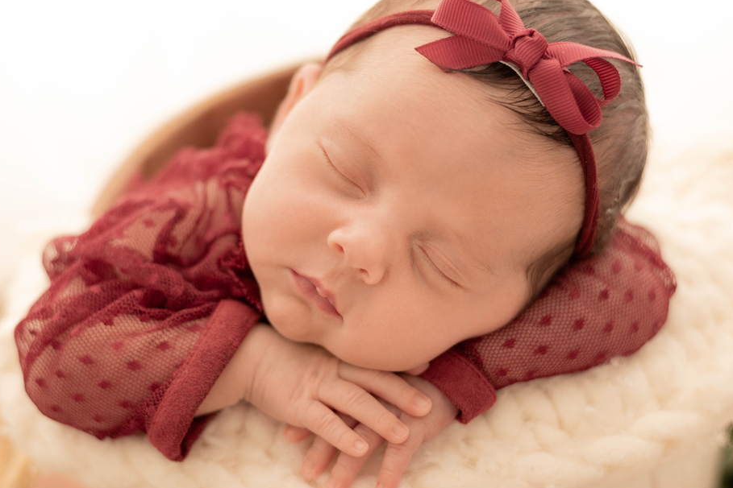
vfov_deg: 20.6
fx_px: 1344
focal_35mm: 66
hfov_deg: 30.5
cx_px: 355
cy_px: 243
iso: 400
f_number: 2.8
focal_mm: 50
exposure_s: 1/200
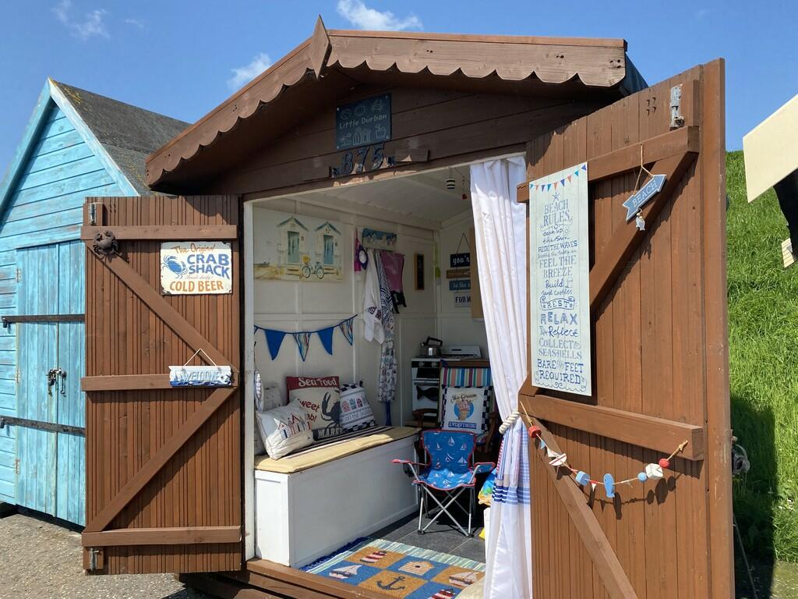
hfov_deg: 67.3
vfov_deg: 53.1
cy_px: 300
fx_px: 599
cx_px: 399
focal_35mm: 26
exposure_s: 1/2890
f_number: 1.8
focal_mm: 4.25
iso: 32
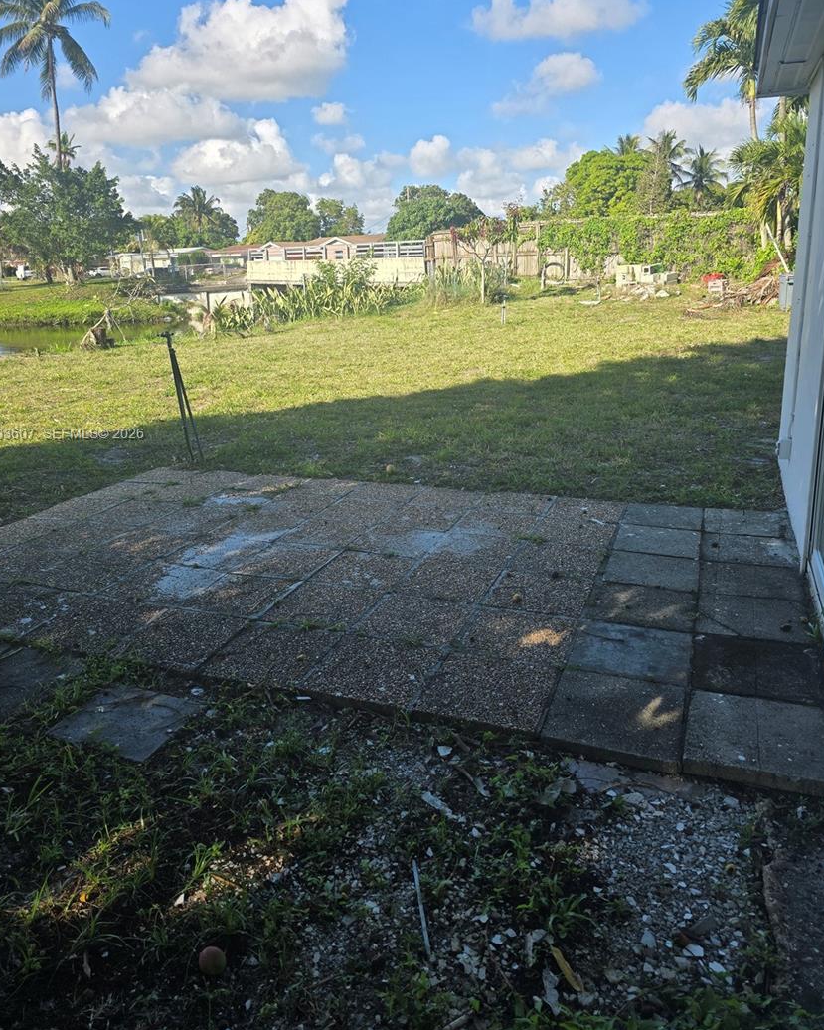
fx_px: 792
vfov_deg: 65.7
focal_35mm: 26
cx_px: 408
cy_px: 435
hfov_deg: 54.9
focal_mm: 6.3
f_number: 1.7
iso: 12
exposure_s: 1/409
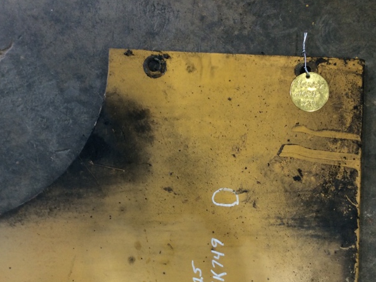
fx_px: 467
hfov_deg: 43.7
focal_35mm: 43
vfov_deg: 33.3
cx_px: 158
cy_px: 183
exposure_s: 1/24
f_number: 2.4
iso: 40
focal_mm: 3.3
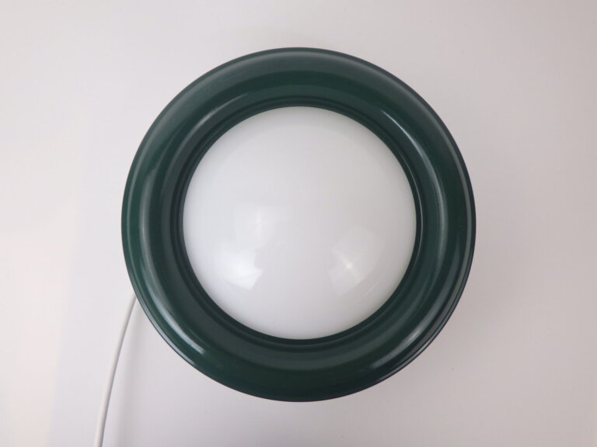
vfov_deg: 41.8
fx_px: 586
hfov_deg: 54.0
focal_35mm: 34
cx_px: 298
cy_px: 224
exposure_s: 1/80
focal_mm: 6.1
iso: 125
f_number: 3.8
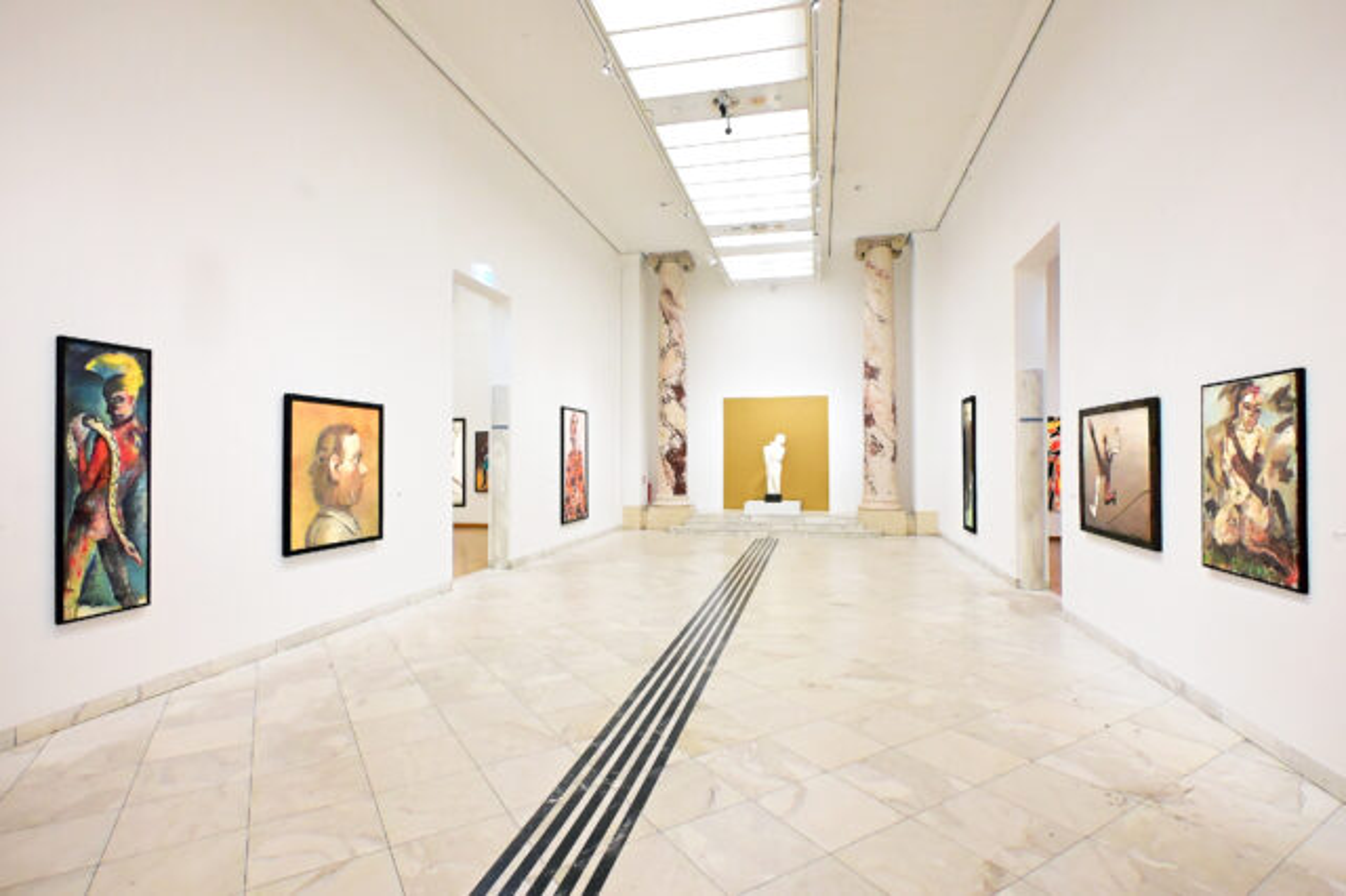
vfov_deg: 67.3
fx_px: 673
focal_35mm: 18
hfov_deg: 90.0
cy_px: 448
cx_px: 673
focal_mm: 12
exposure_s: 1/40
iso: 8000
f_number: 7.1
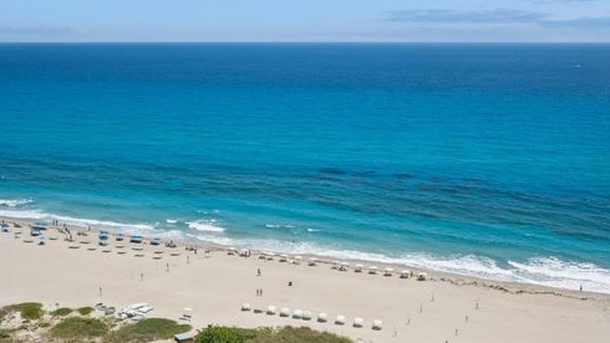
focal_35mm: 47
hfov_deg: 43.7
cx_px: 305
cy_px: 198
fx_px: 760
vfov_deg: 25.4
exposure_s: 1/320
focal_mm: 44
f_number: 11
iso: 100
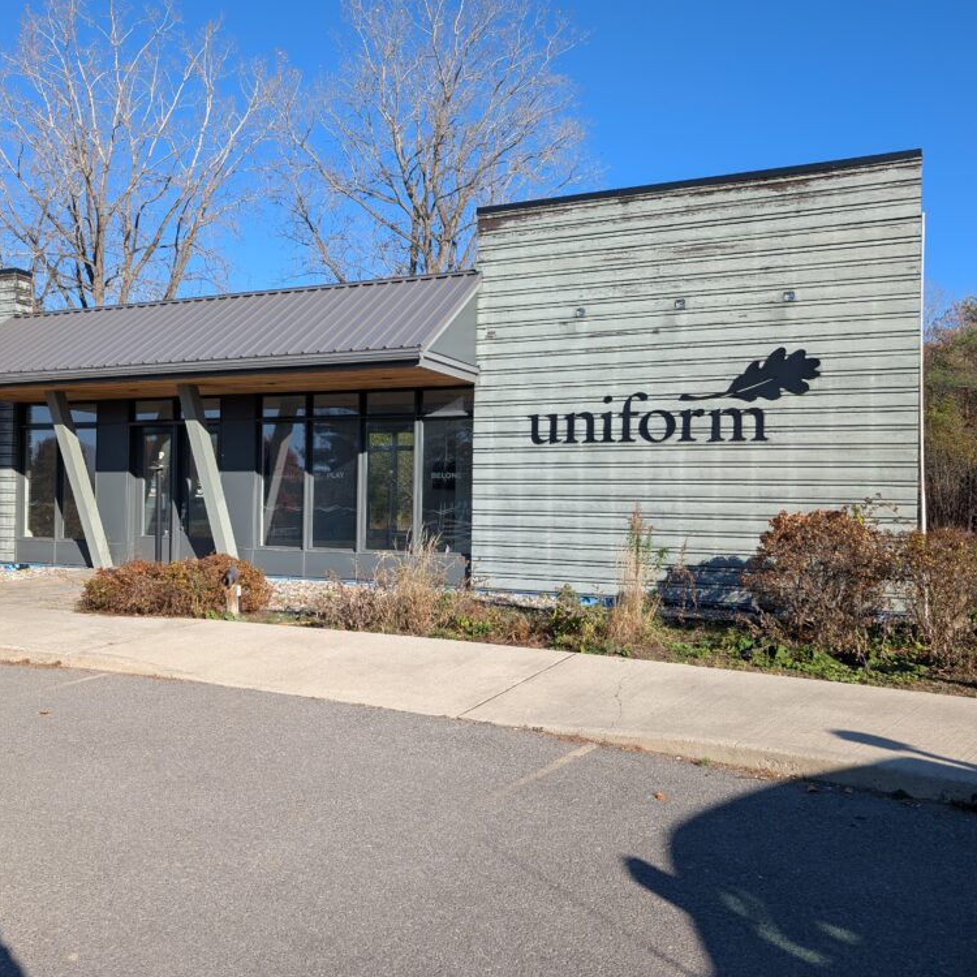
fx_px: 926
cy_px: 479
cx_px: 434
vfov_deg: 55.6
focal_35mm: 29
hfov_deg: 55.5
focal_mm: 6.9
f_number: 1.68
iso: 20
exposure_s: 1/840
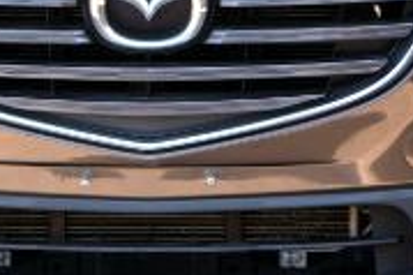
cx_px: 141
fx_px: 3874
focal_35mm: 338
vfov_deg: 4.0
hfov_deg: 6.1
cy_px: -83
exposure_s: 1/250
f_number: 4
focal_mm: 55
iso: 500
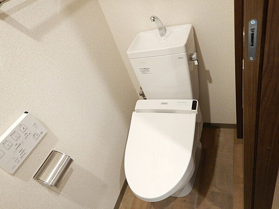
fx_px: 193
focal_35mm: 24
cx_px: 140
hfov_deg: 71.6
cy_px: 104
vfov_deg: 56.8
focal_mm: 4.3
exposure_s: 1/25
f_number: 2.8
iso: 400
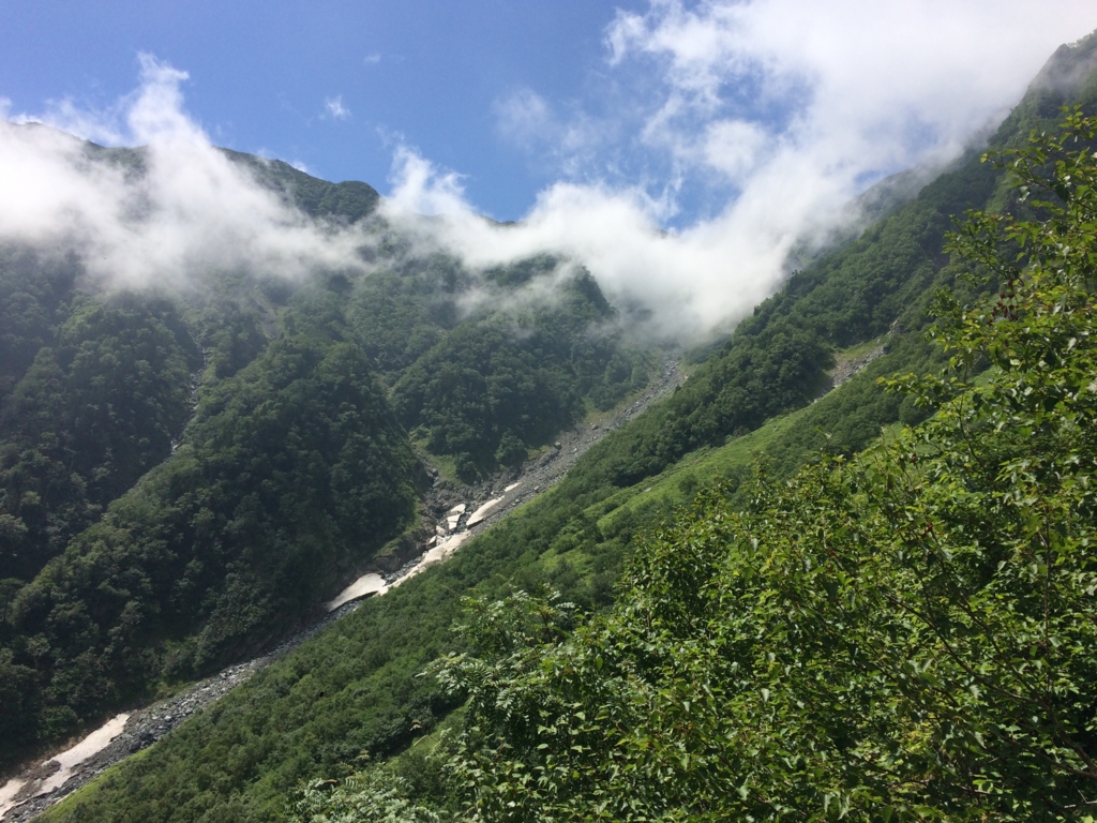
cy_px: 412
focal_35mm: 29
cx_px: 548
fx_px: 919
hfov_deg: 61.7
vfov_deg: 48.2
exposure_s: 1/2933
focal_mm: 4.15
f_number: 2.2
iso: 32
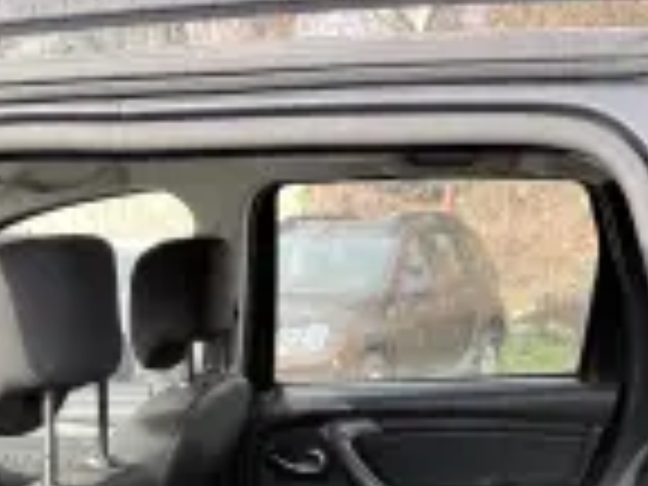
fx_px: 1123
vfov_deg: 22.9
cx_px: 220
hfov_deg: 31.9
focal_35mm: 60
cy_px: 540
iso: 64
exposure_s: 1/206
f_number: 1.78
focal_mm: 6.76
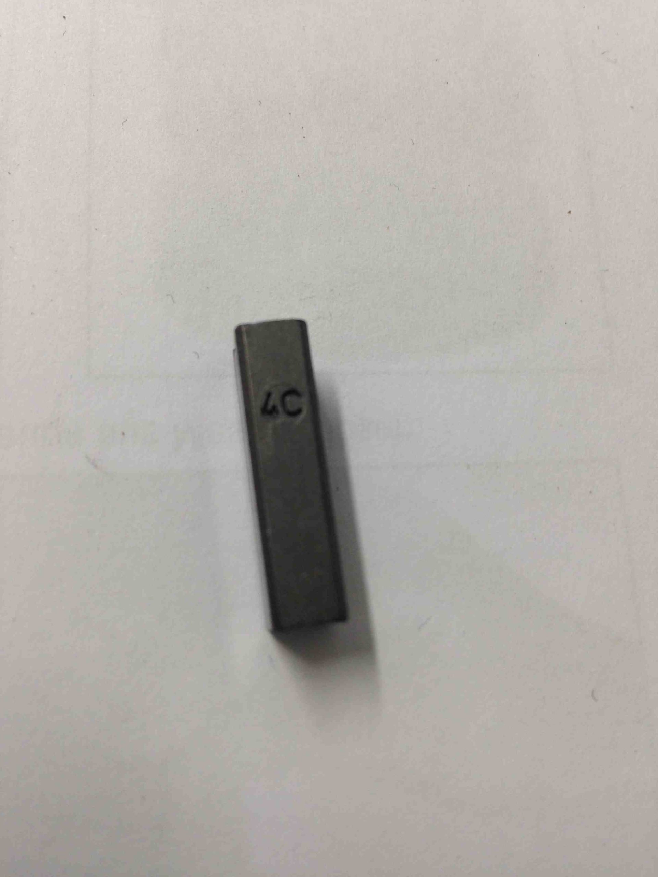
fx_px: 836
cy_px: 438
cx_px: 329
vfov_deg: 55.4
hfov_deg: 42.9
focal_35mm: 33
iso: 50
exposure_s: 1/30
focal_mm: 4.12
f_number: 2.4
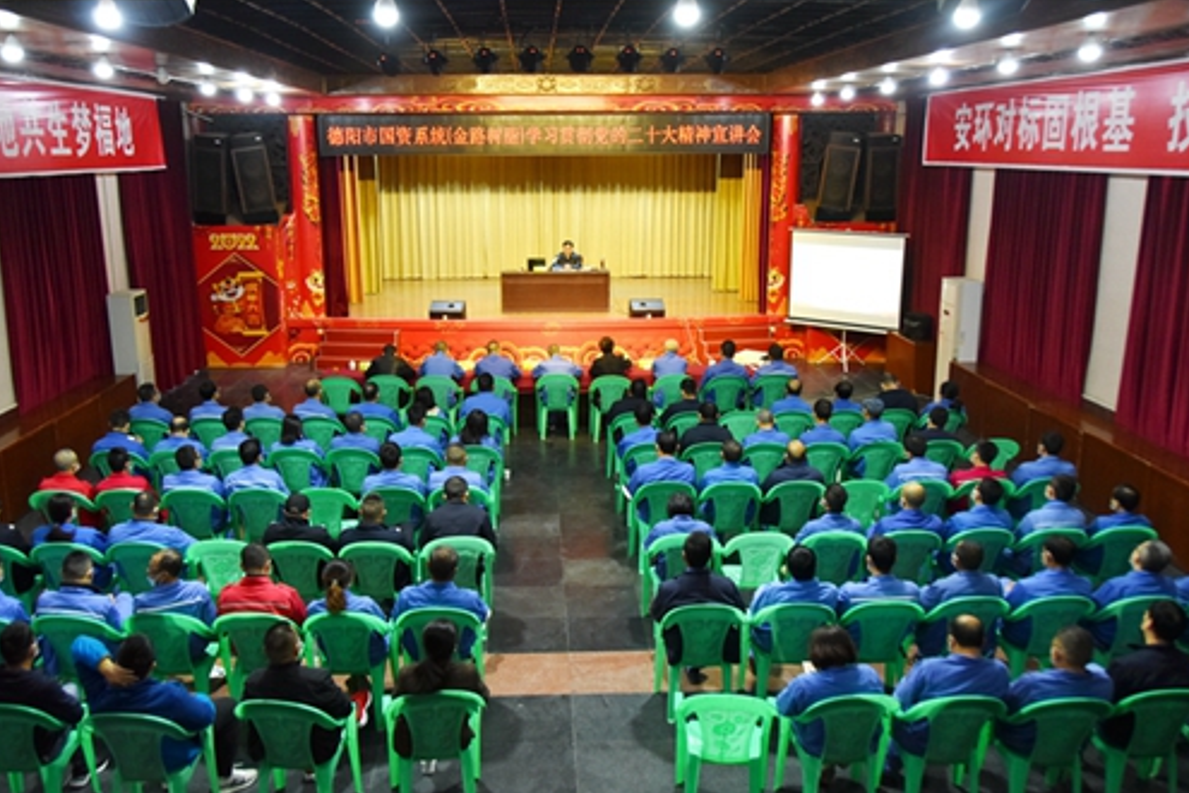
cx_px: 586
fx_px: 1024
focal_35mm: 31
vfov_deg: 42.3
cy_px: 390
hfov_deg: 60.3
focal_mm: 20
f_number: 3.5
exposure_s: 1/160
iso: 800
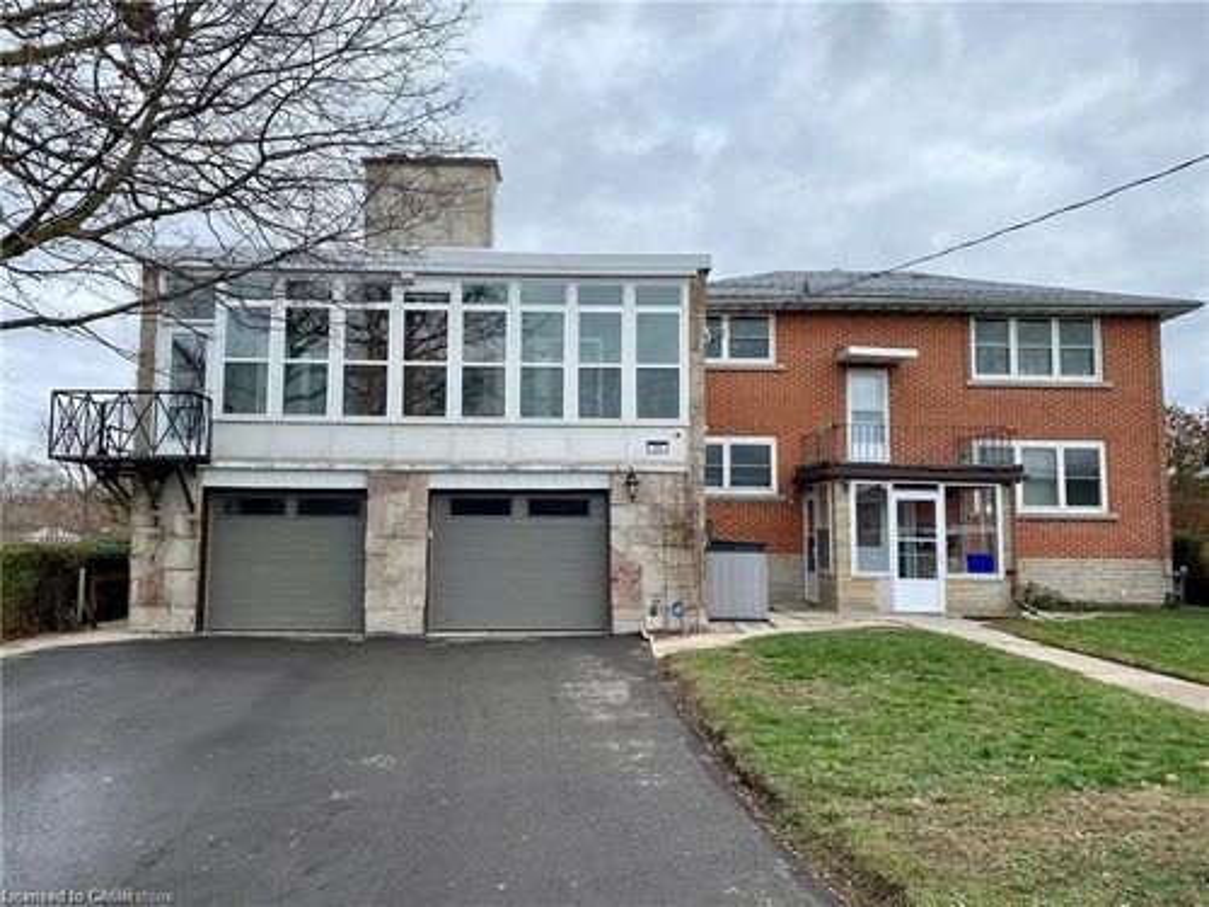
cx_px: 604
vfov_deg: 53.1
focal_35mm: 26
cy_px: 454
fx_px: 908
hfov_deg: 67.3
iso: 32
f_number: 1.8
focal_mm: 4.25
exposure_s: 1/1135
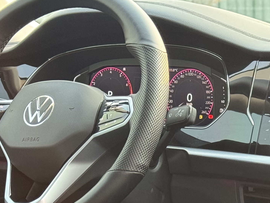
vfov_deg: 10.7
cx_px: 220
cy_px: 258
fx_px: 1061
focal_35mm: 136
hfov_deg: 14.4
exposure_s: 1/60
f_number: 1.78
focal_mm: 6.76
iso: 250
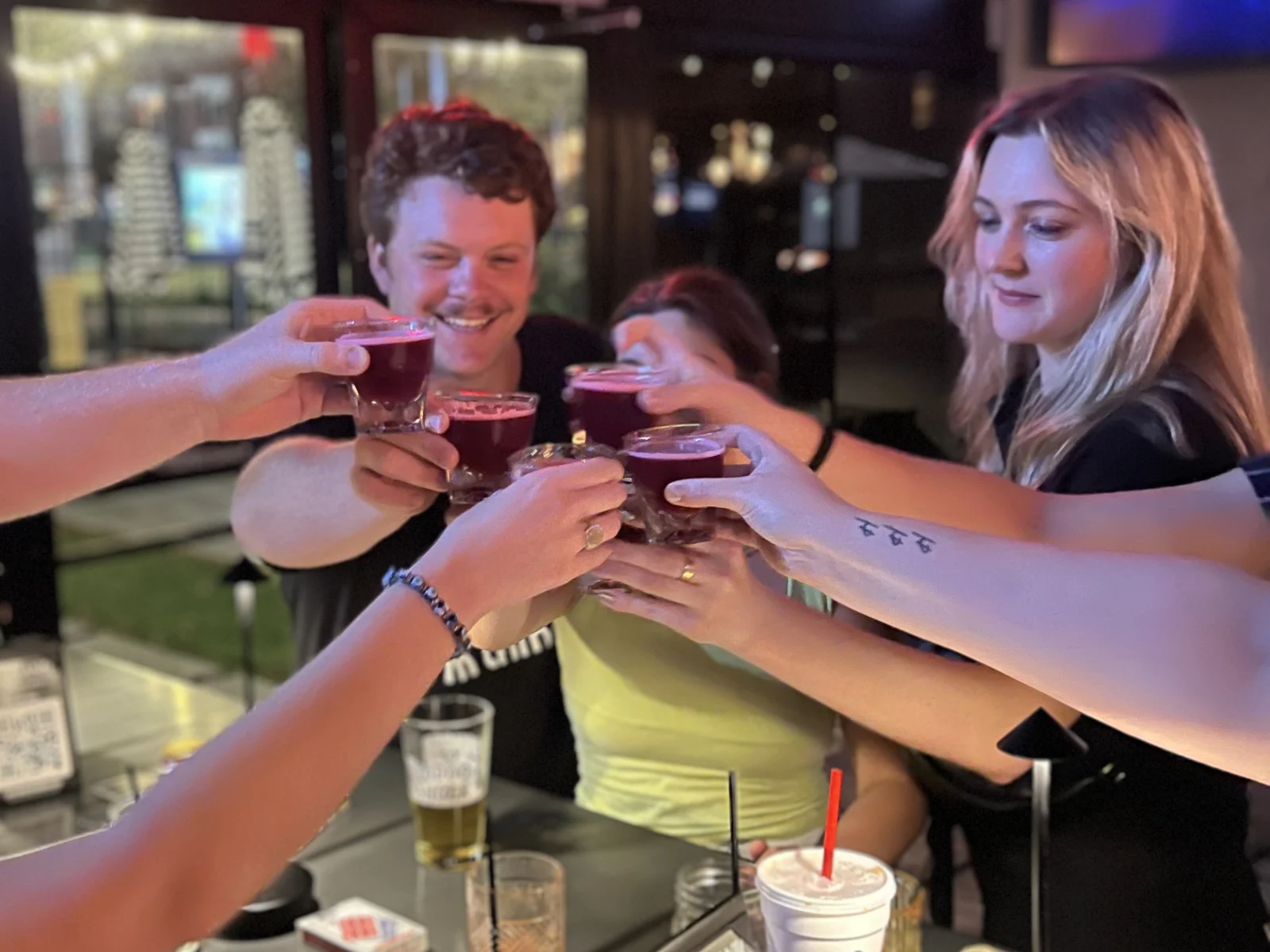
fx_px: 954
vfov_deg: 53.1
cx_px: 635
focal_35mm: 26
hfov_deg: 67.3
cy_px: 476
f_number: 1.5
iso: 1000
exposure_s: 1/21
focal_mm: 5.7
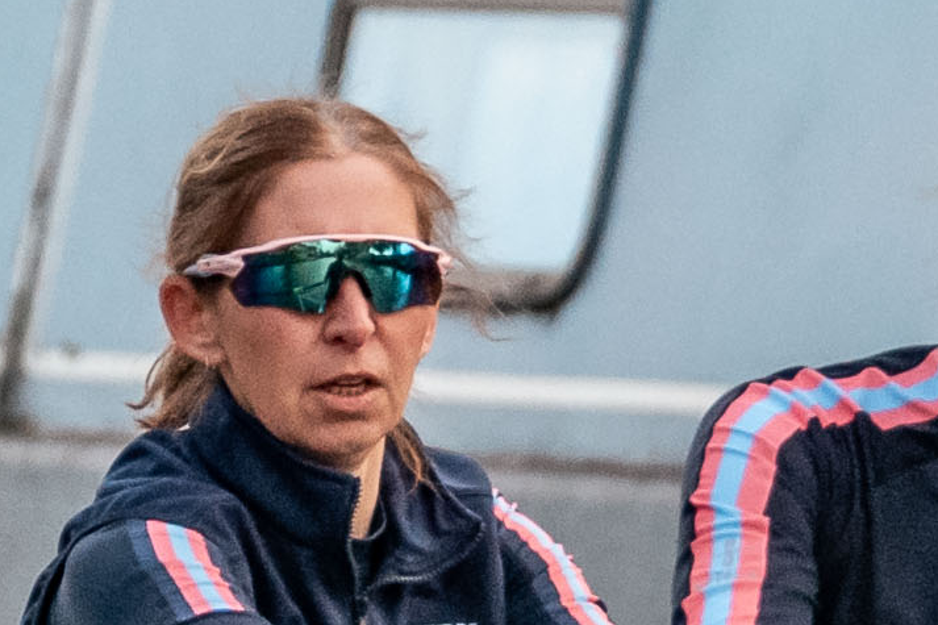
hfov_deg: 0.9
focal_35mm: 2363
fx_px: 61551
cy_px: 521
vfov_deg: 0.6
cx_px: -929
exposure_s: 1/1000
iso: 1000
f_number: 5.6
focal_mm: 200
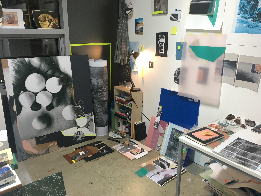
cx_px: 130
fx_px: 219
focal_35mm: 29
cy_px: 98
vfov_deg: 48.2
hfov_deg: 61.7
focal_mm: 4.15
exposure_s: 1/33
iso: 100
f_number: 2.2
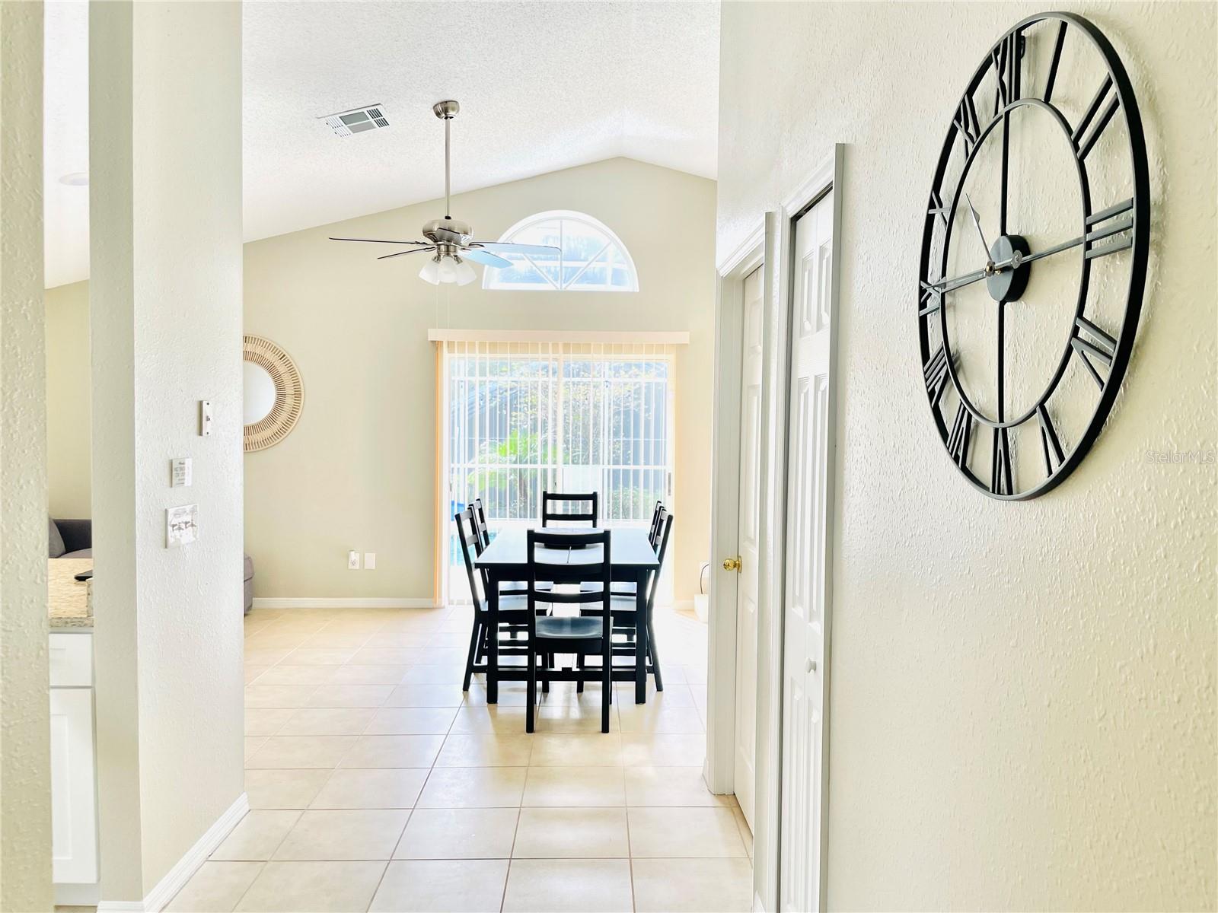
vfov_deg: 53.1
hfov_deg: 67.3
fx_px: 915
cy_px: 456
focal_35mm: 26
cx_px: 609
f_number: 1.6
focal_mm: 4.2
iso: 40
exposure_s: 1/120
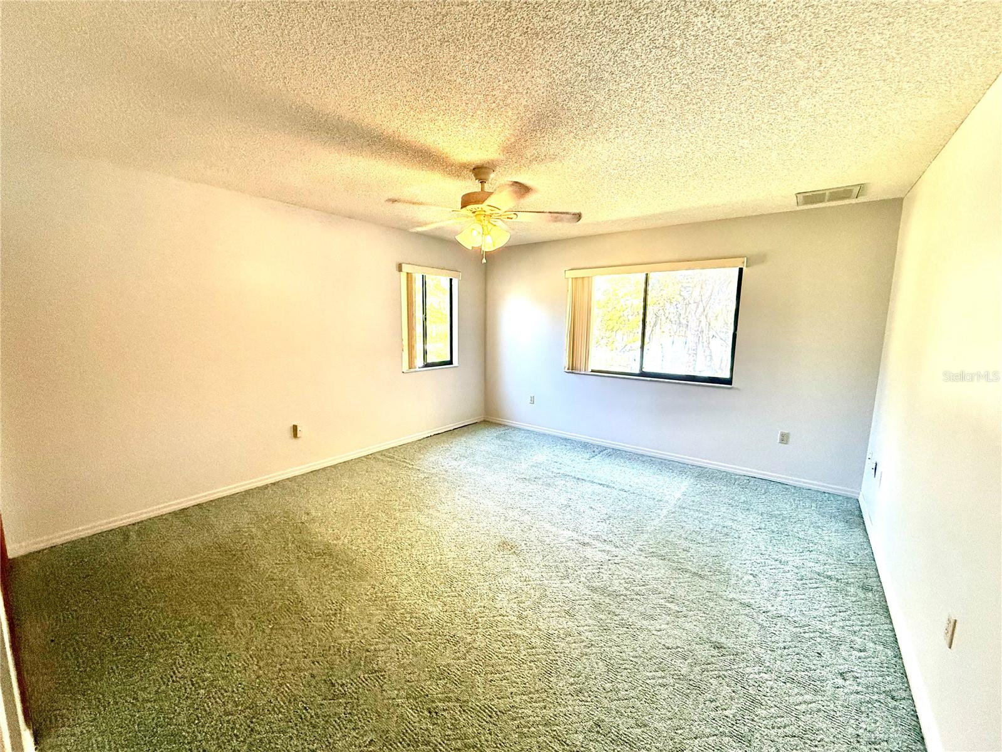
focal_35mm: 14
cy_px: 376
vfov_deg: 85.7
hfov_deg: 102.1
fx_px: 405
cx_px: 501
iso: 250
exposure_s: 1/99
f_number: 2.2
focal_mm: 2.22
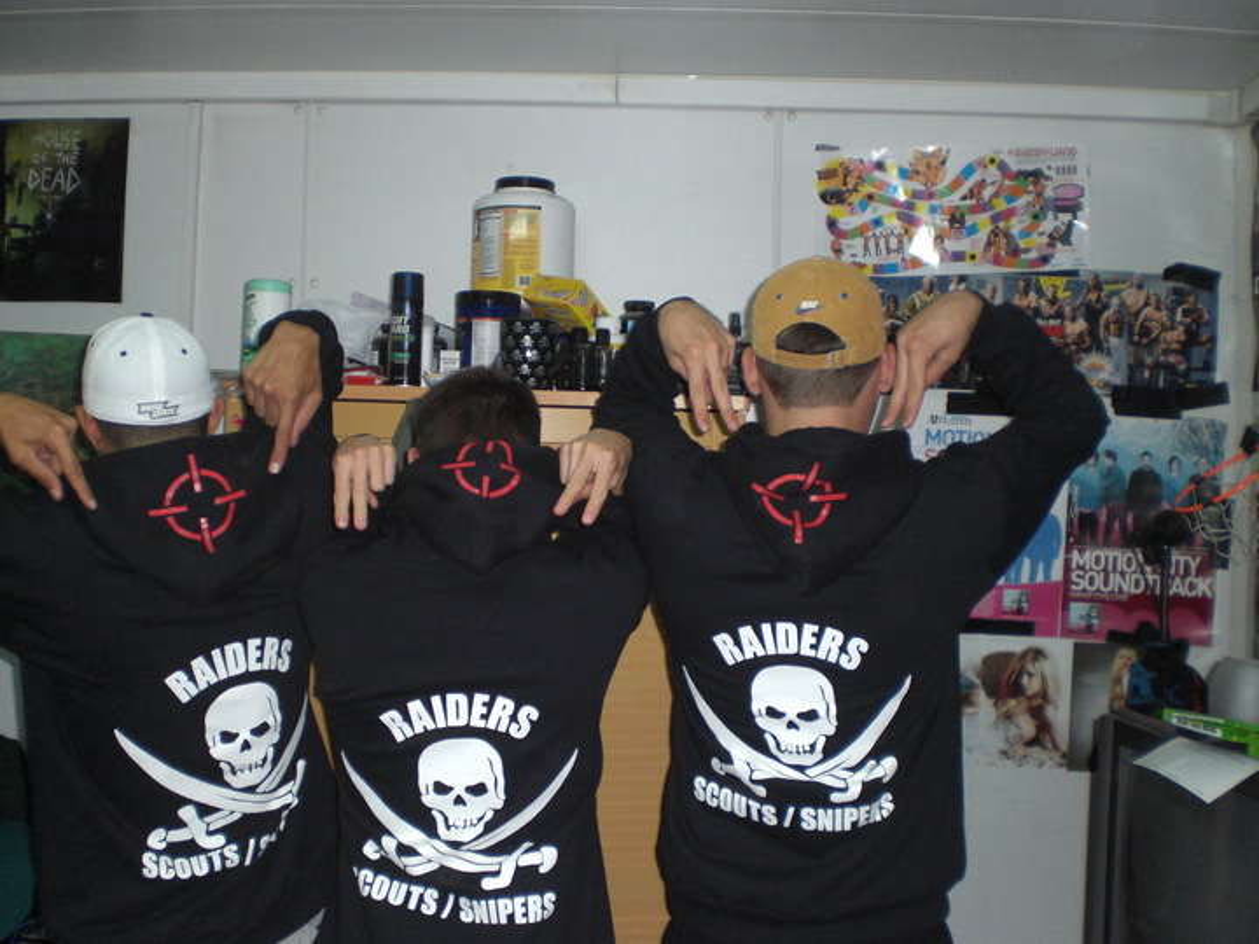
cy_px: 472
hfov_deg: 49.0
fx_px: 1382
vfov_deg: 37.7
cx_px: 630
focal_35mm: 38
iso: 200
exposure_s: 1/60
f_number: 3.1
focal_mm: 6.3
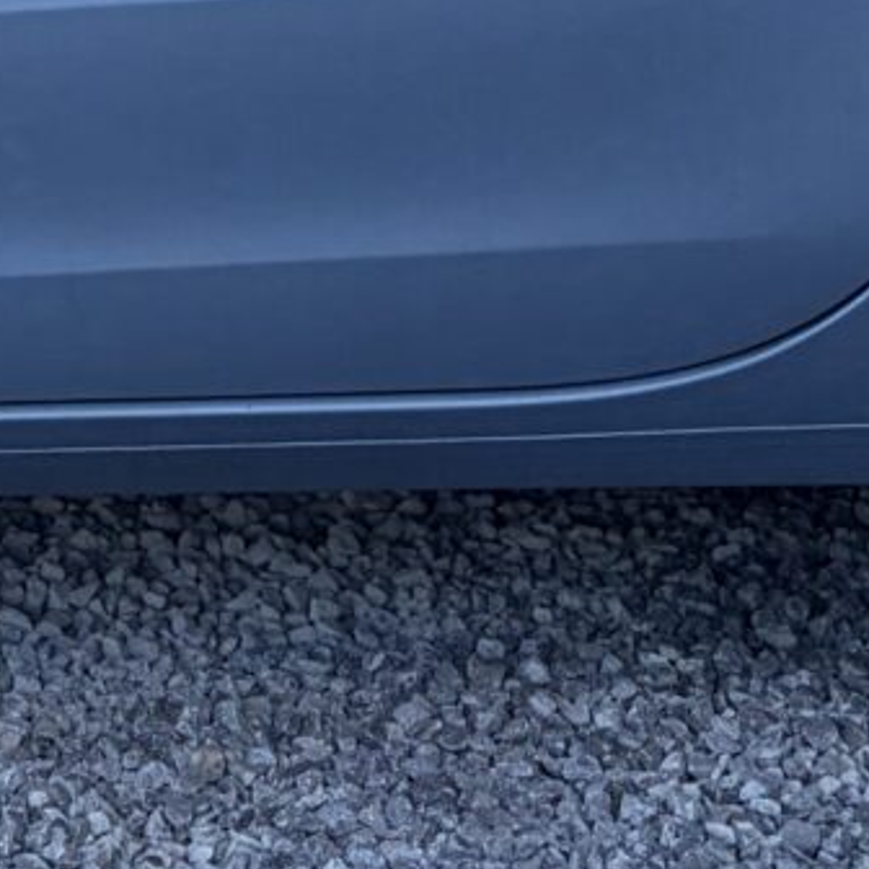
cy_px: -755
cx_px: -266
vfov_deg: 9.5
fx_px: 4970
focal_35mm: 175
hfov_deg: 9.8
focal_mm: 5.96
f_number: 1.6
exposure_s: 1/1706
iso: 50
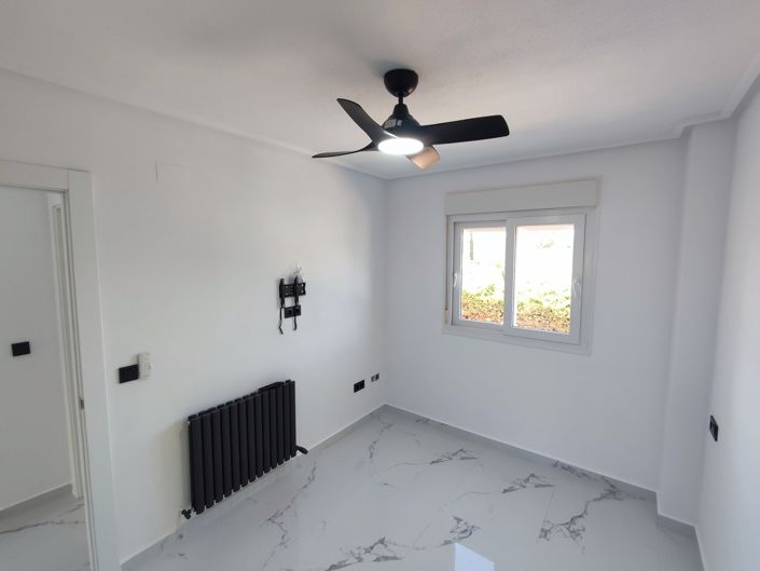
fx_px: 351
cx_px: 380
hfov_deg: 94.5
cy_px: 286
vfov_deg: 78.1
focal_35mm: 16
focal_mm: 1.65
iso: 117
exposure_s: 1/100
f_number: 2.2
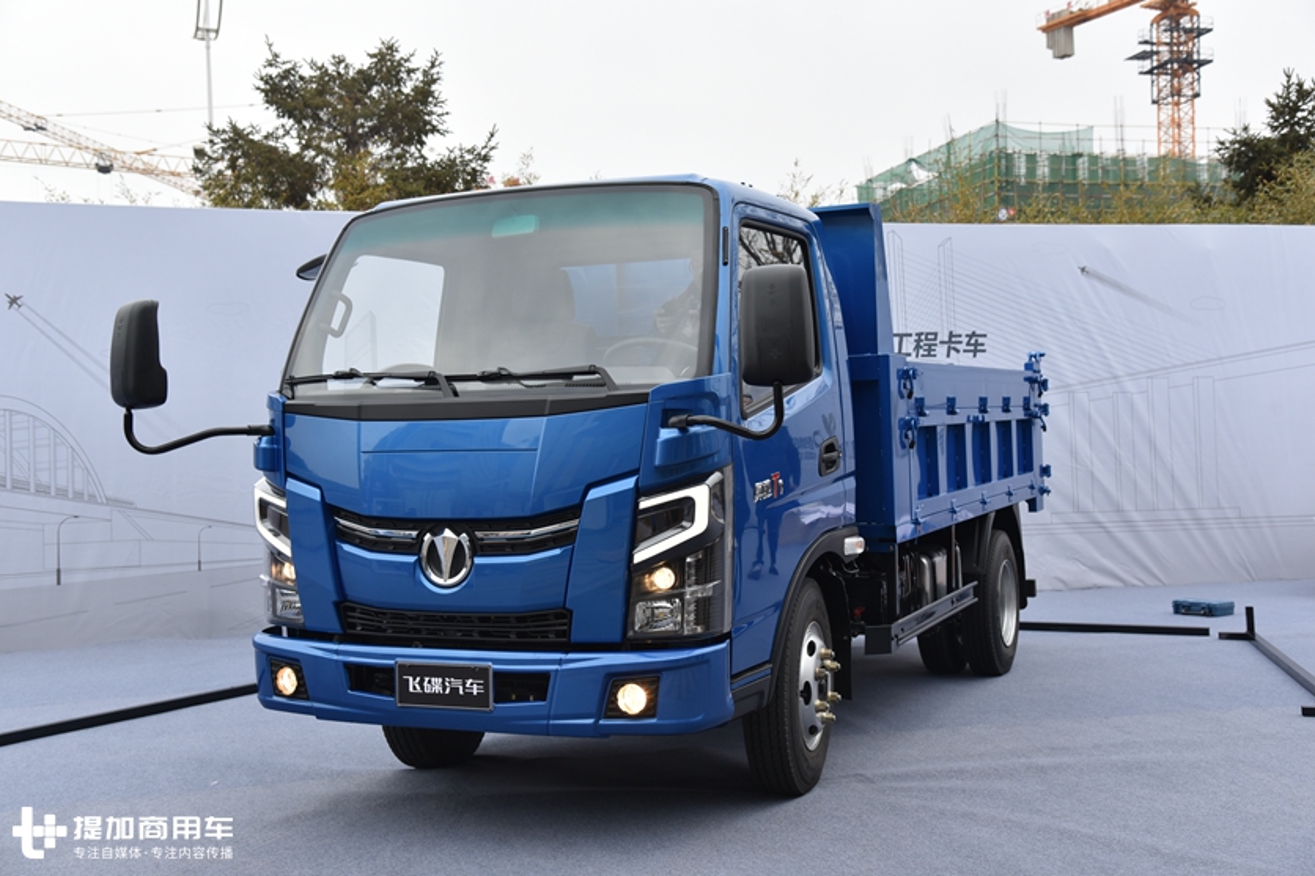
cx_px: 658
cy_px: 438
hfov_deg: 48.5
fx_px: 1461
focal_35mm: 40
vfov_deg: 33.4
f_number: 5.6
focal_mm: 40
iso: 400
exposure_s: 1/125
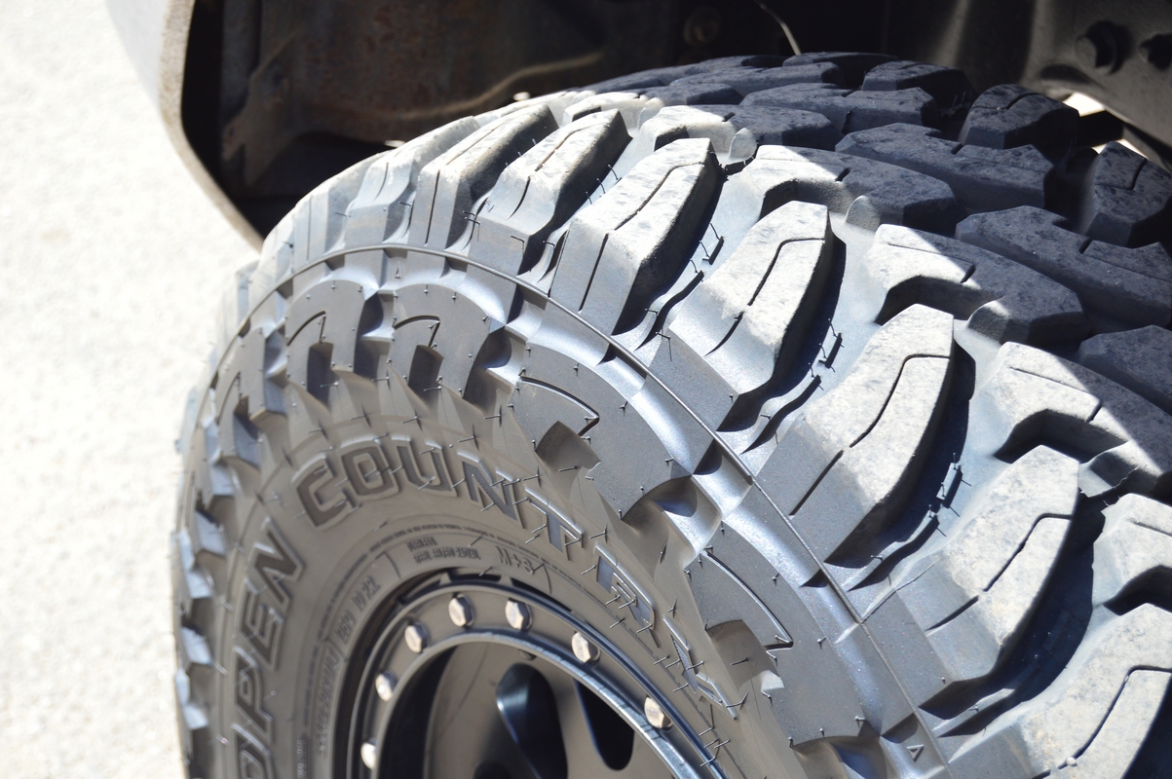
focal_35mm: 82
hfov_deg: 24.6
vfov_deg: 16.5
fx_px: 2684
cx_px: 586
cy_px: 390
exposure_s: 1/160
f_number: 7.1
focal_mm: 55
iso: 200
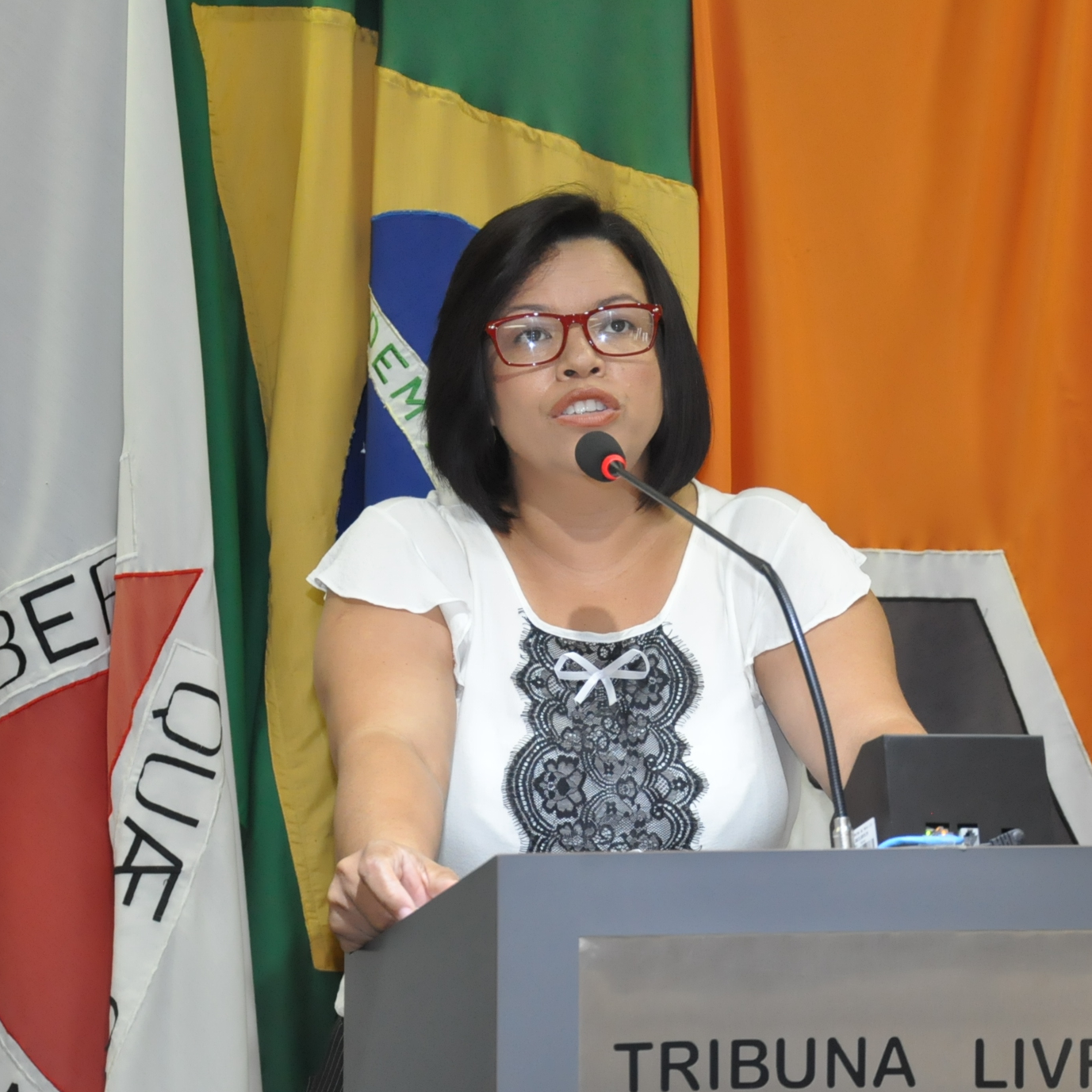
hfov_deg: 15.2
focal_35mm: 115
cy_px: 558
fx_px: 4104
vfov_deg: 15.2
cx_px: 588
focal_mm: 58
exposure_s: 1/100
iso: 2000
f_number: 5
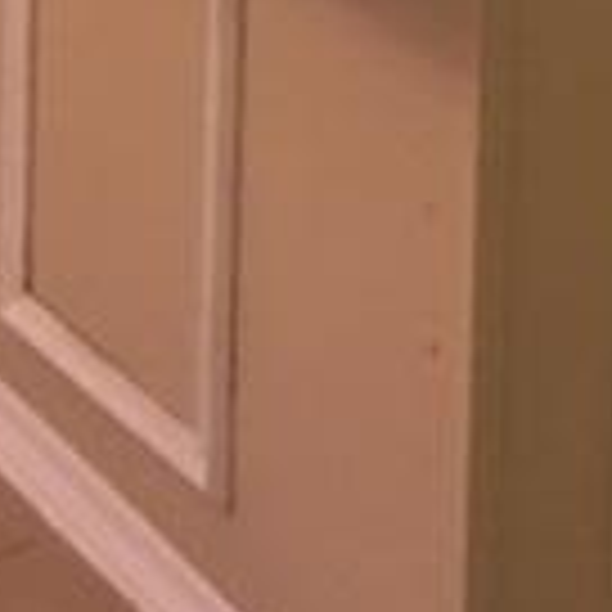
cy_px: -518
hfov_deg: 12.9
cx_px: 864
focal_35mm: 129
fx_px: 2580
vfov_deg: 12.3
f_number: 2.4
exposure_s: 1/24
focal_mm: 3.3
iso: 200
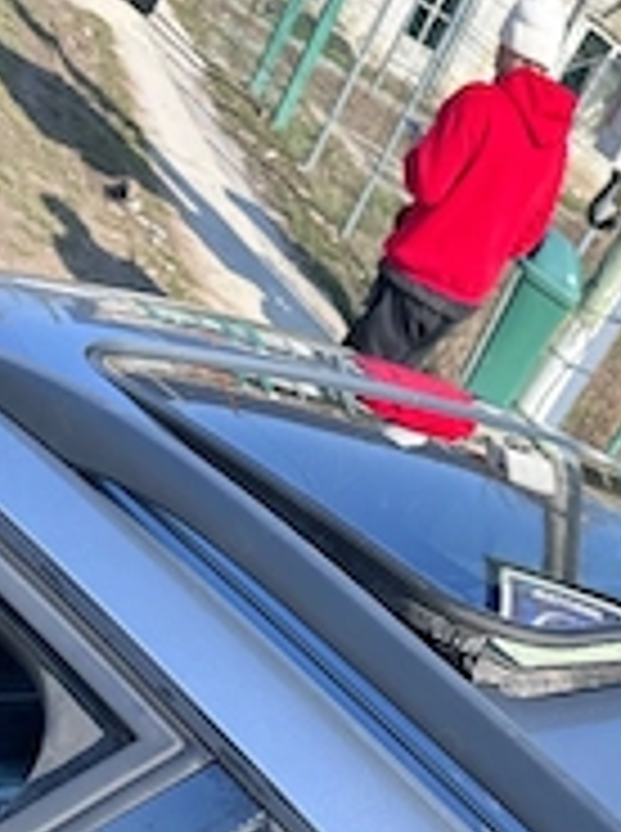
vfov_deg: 32.9
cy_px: 886
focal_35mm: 52
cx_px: 410
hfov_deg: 27.8
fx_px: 1248
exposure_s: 1/1751
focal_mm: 6.86
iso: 80
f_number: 1.78
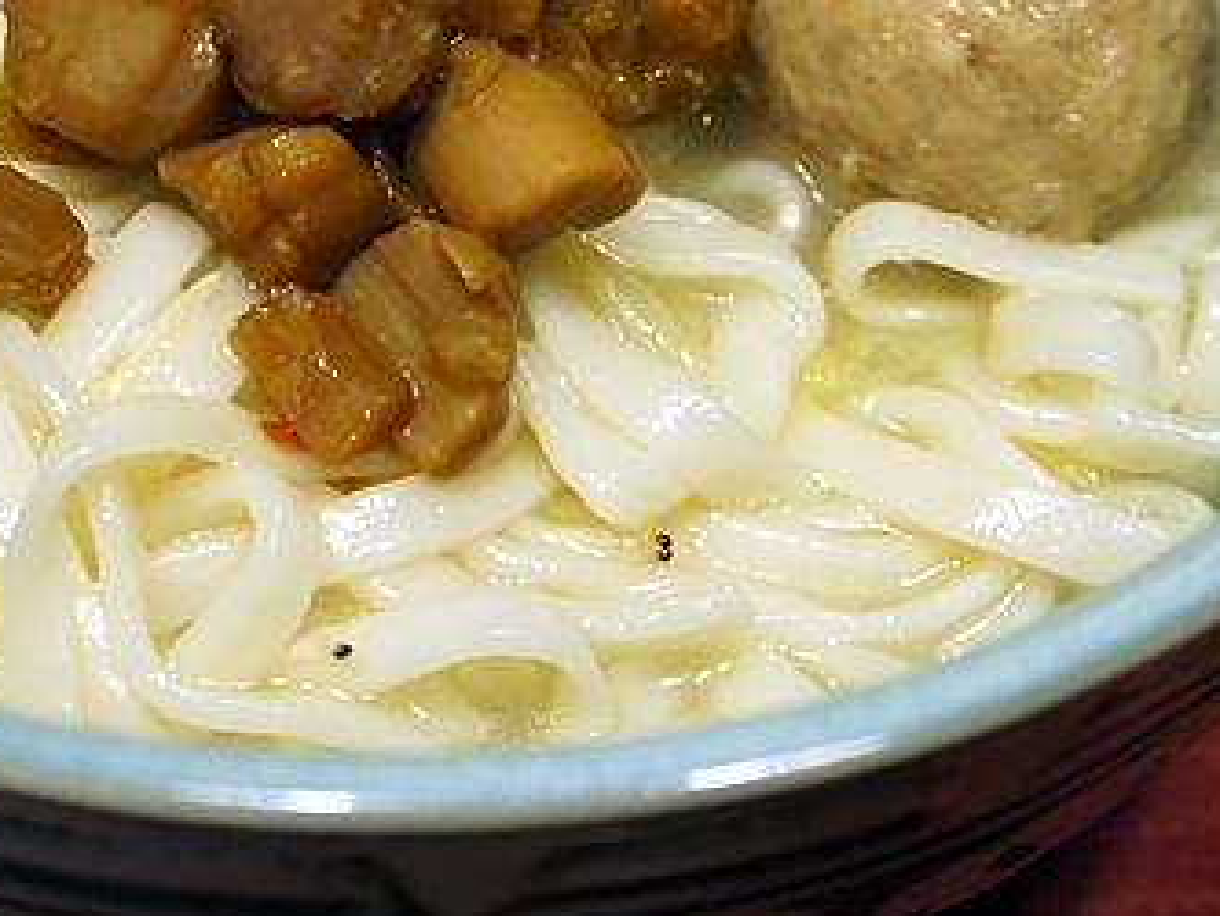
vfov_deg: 15.0
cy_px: 13
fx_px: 3430
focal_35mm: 97
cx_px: 363
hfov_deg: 20.1
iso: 640
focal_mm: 25
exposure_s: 1/40
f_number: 4
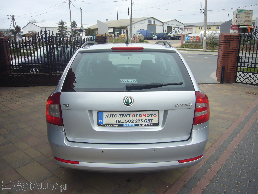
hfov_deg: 63.4
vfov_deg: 49.7
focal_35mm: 28
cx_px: 129
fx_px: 209
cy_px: 97
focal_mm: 4.6
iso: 80
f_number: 2.8
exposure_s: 1/200
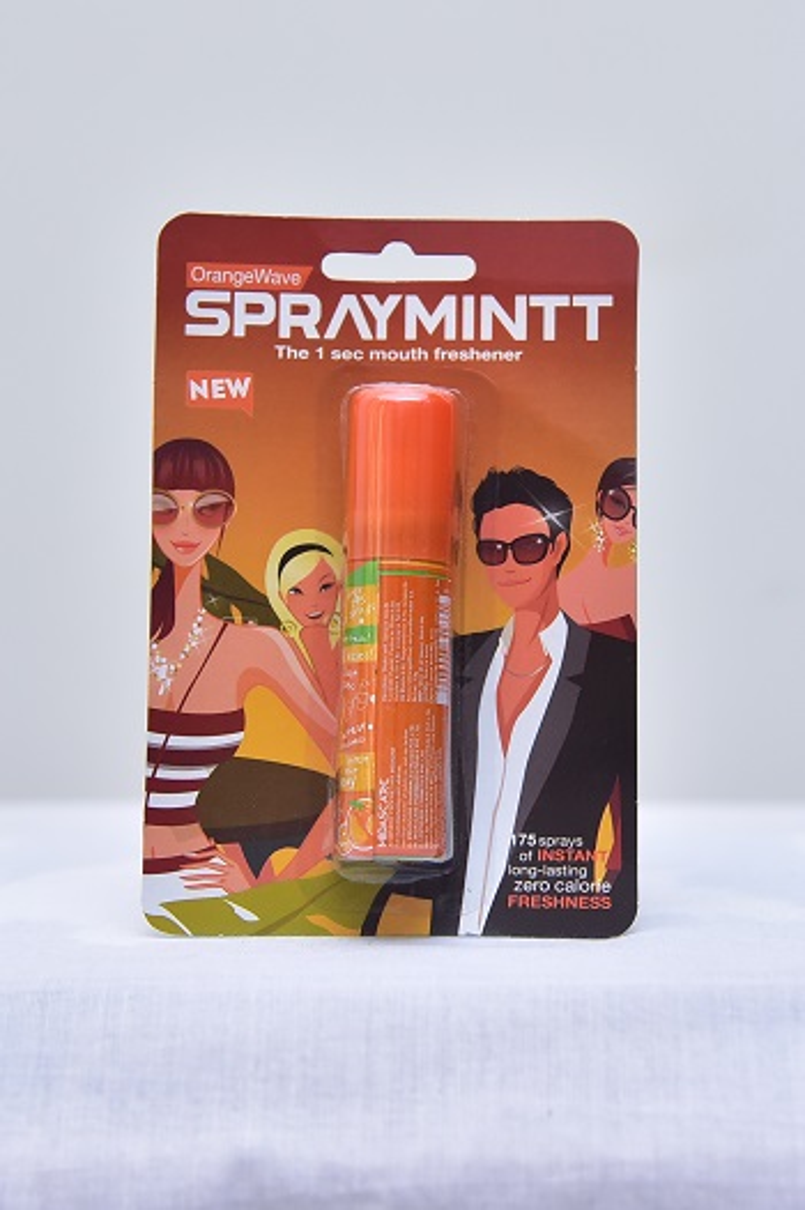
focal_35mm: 58
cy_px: 605
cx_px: 402
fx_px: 1948
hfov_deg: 23.4
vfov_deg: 34.5
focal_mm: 58
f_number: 4
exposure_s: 1/125
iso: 1250
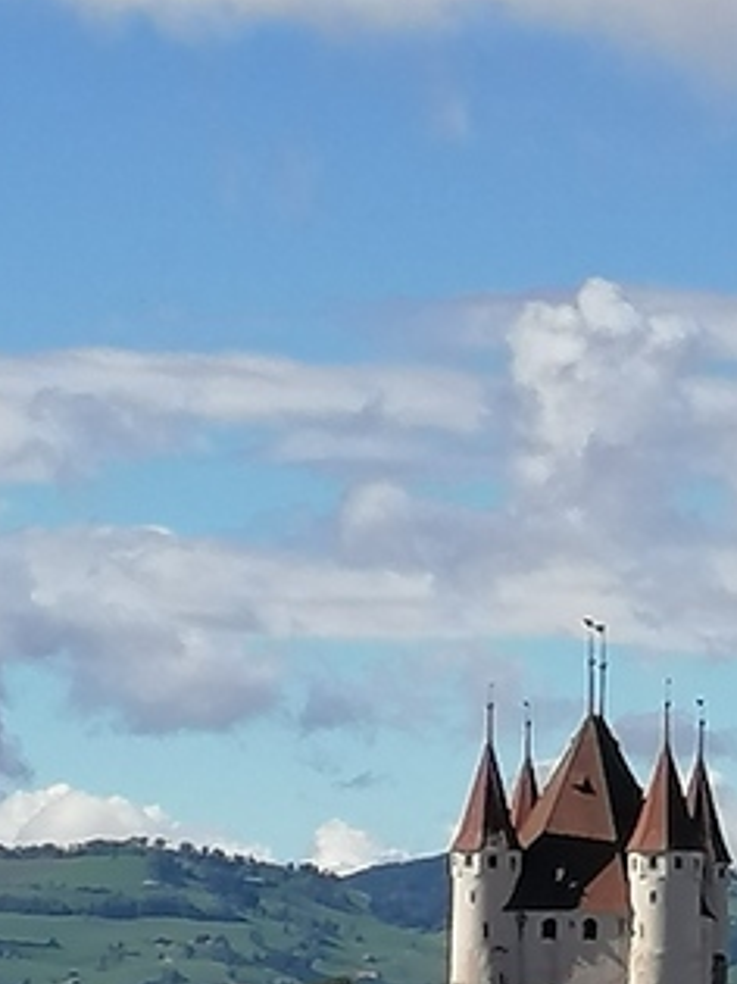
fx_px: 6931
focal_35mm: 244
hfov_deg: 6.1
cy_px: 853
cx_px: 806
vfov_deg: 8.1
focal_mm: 4.75
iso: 50
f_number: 1.8
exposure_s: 1/1984
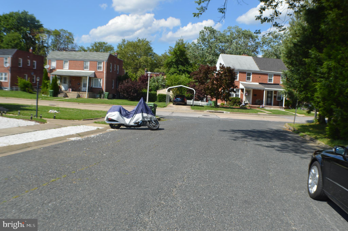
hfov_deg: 49.6
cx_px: 174
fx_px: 377
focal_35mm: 39
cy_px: 116
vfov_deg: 34.1
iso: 100
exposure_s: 1/250
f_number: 8
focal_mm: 26
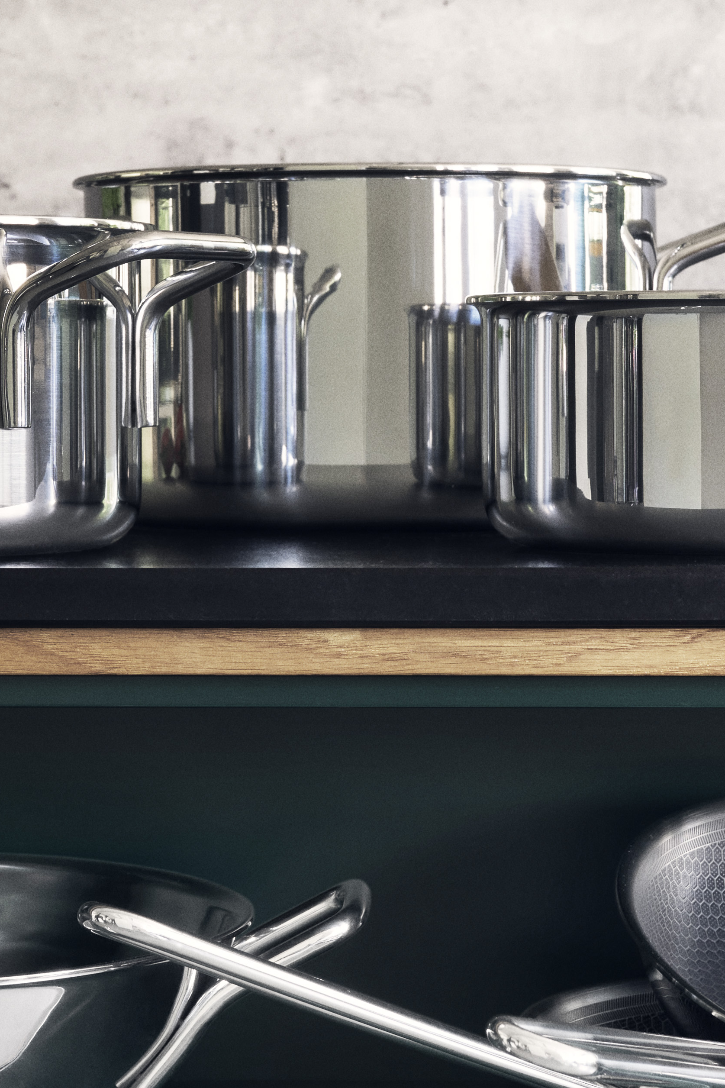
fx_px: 3474
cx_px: 295
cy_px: 402
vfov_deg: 17.8
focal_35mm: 115
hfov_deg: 11.9
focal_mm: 35
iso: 400
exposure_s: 1/2
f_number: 8
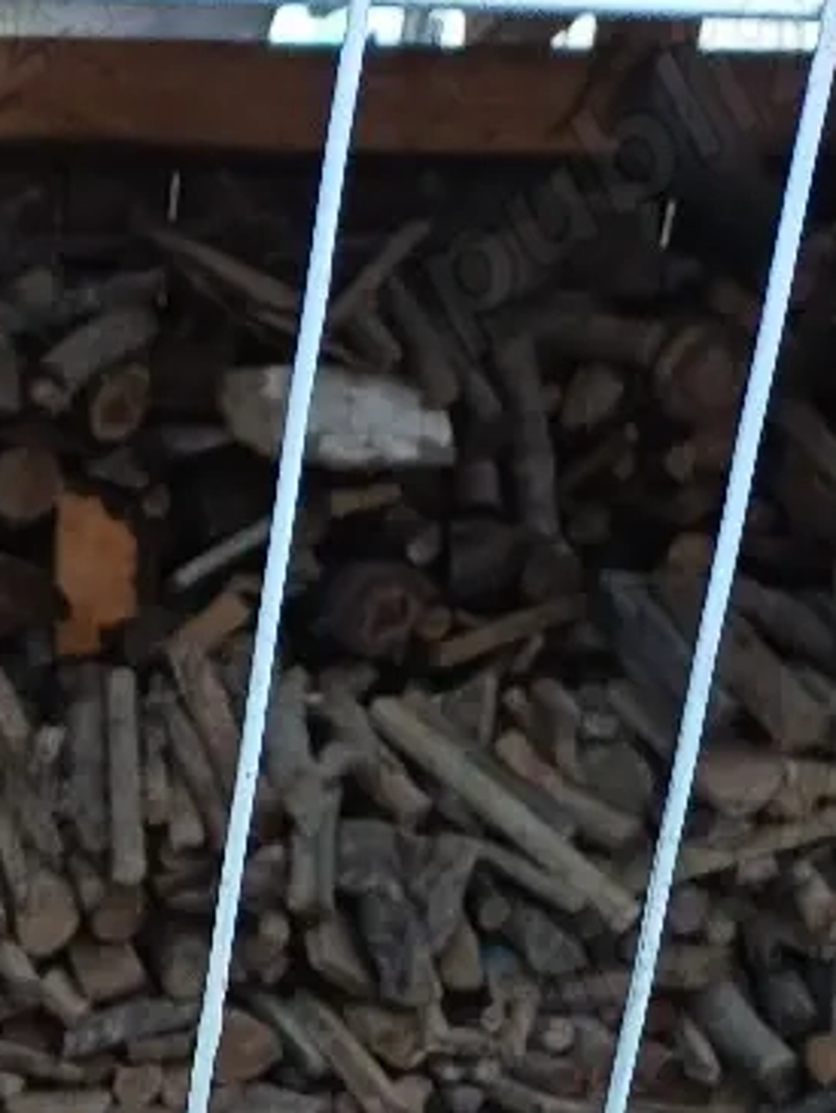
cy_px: 1780
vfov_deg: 18.5
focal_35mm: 91
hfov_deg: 14.5
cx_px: -629
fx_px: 2927
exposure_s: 1/50
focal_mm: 4.65
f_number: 1.8
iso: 250
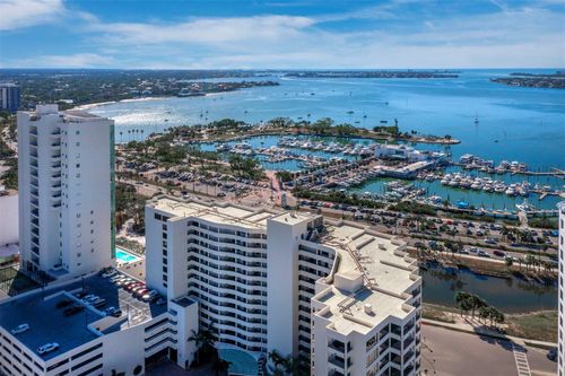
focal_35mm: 28
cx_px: 282
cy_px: 188
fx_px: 439
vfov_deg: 46.4
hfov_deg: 65.5
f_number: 8
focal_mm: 10.26
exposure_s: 1/1250
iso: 100
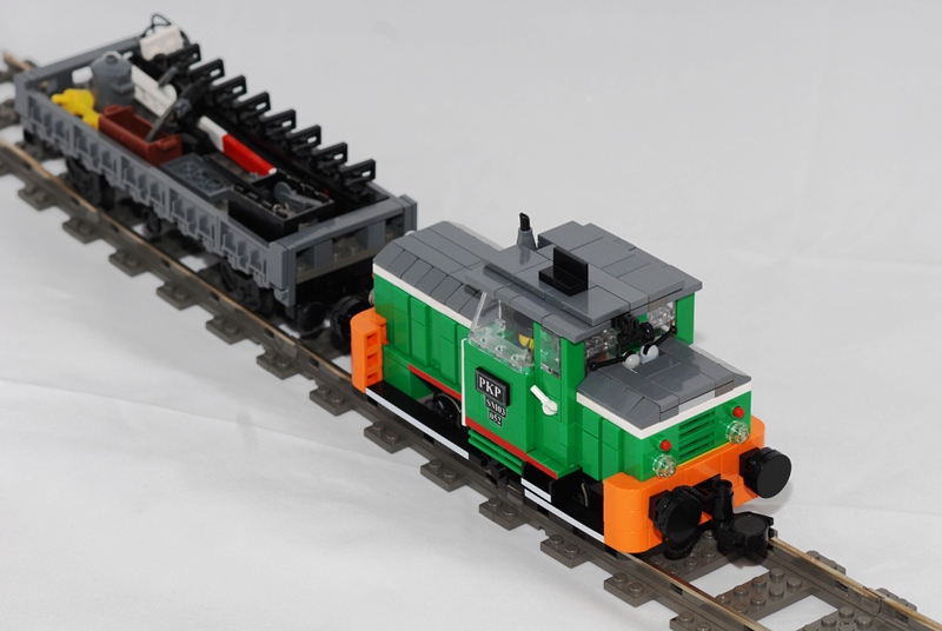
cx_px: 471
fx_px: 3341
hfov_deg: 16.0
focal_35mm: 128
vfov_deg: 10.8
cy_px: 316
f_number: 8
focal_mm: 85
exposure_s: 1/90
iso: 320
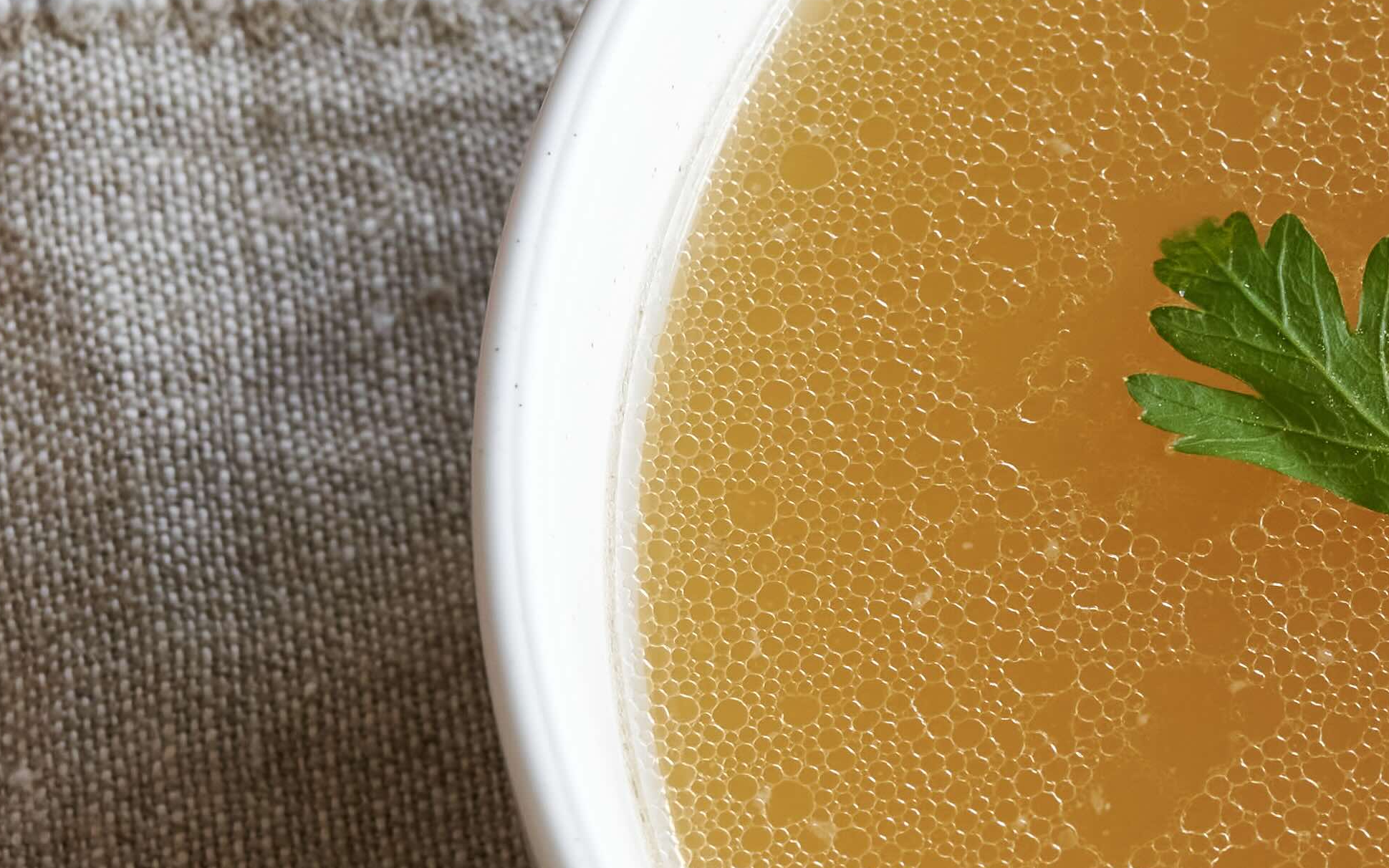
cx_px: 1787
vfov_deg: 6.3
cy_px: 594
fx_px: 7912
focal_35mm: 209
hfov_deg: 9.8
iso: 800
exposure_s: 1/100
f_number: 8
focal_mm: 50
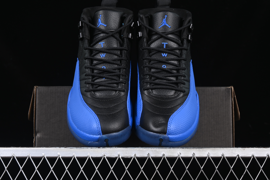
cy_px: 90
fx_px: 562
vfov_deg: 18.2
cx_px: 135
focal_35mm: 75
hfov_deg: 27.0
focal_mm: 50
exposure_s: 1/60
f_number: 6.3
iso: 160
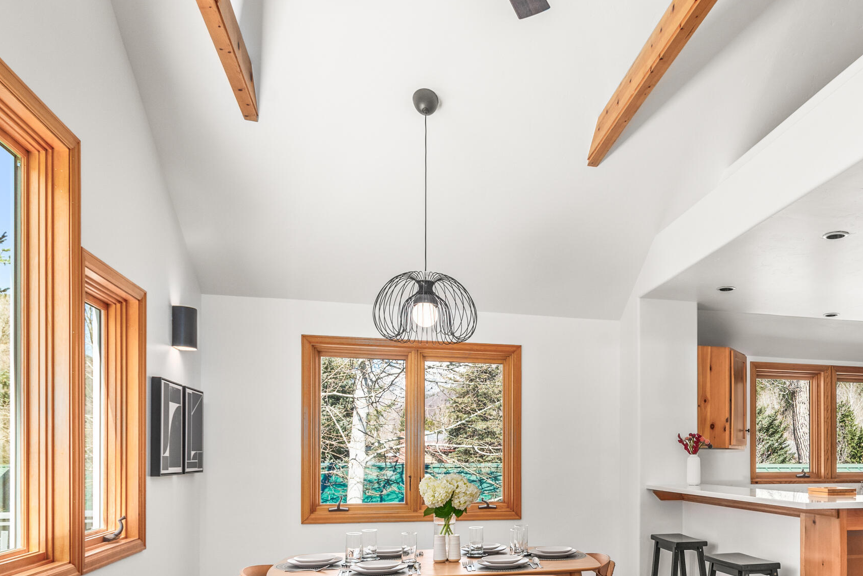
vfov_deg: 41.7
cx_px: 601
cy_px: 461
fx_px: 719
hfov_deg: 59.9
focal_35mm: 30
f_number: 7.1
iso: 400
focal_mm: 17
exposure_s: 1/30
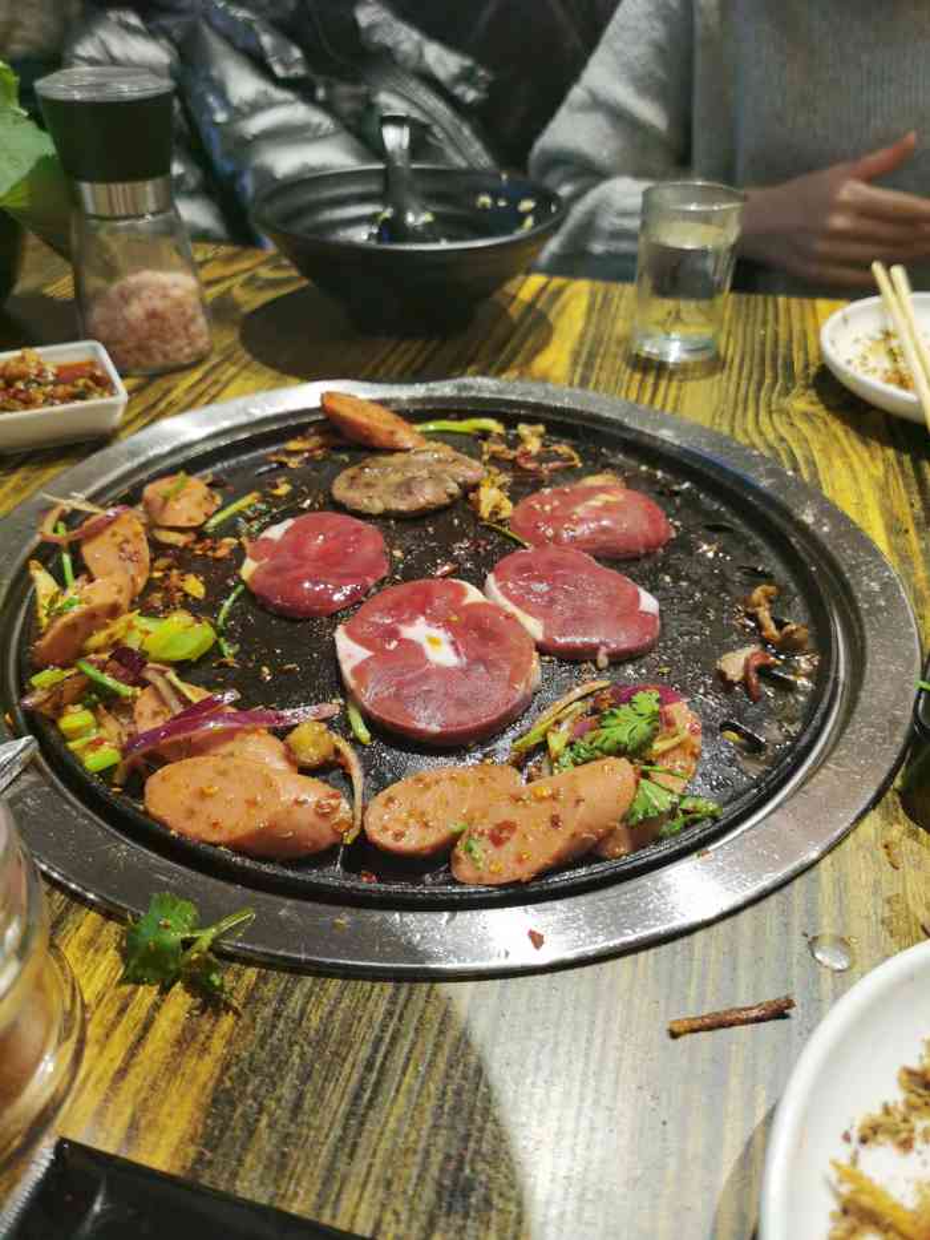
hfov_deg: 51.4
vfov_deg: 65.3
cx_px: 465
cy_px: 620
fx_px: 967
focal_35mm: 27
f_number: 1.6
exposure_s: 1/100
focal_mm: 5.56
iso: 80
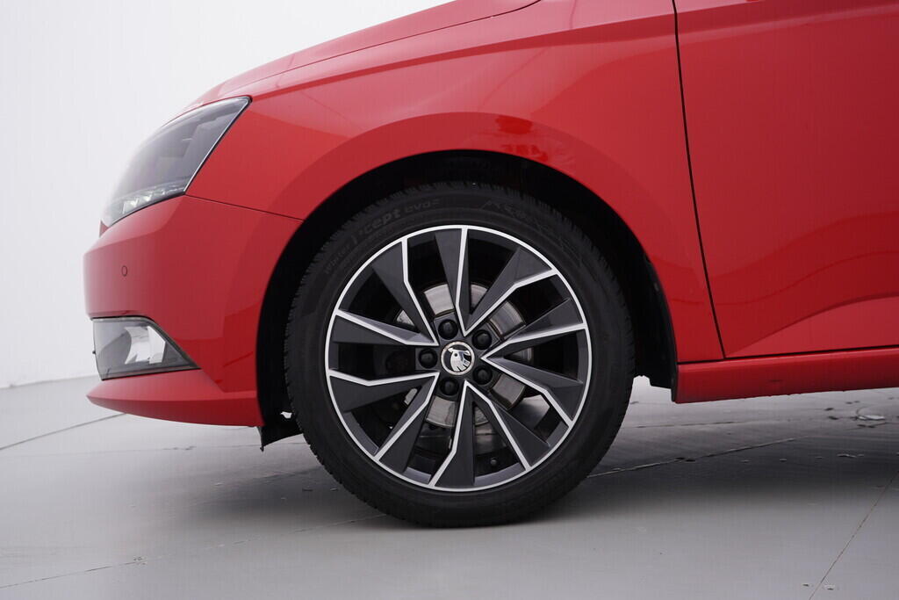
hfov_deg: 53.1
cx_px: 450
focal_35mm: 36
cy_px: 300
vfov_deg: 36.9
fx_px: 899
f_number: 4
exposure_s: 1/60
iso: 125
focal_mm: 24
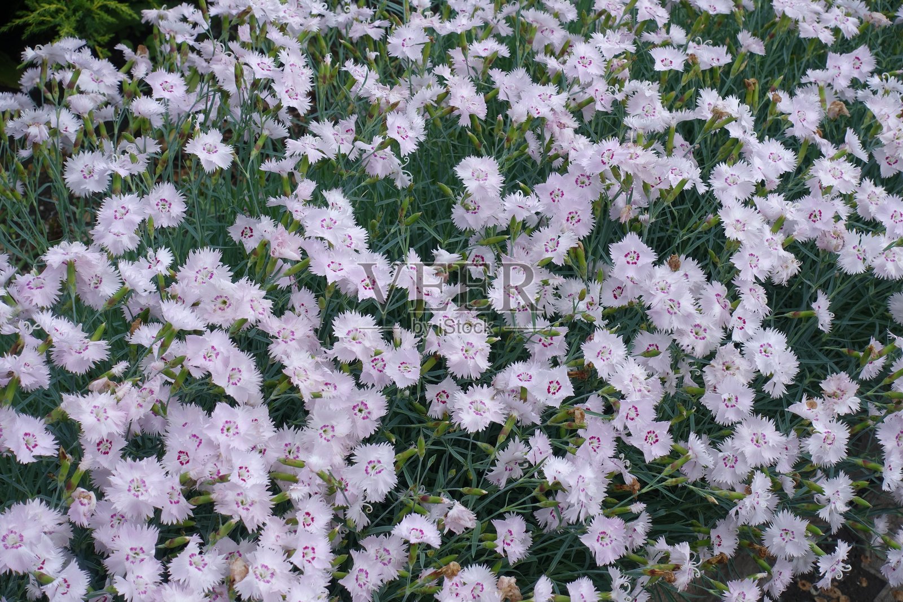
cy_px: 301
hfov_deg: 28.8
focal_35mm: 70
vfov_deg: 19.5
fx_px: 1756
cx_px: 452
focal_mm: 25.7
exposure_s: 1/320
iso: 125
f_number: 5.6
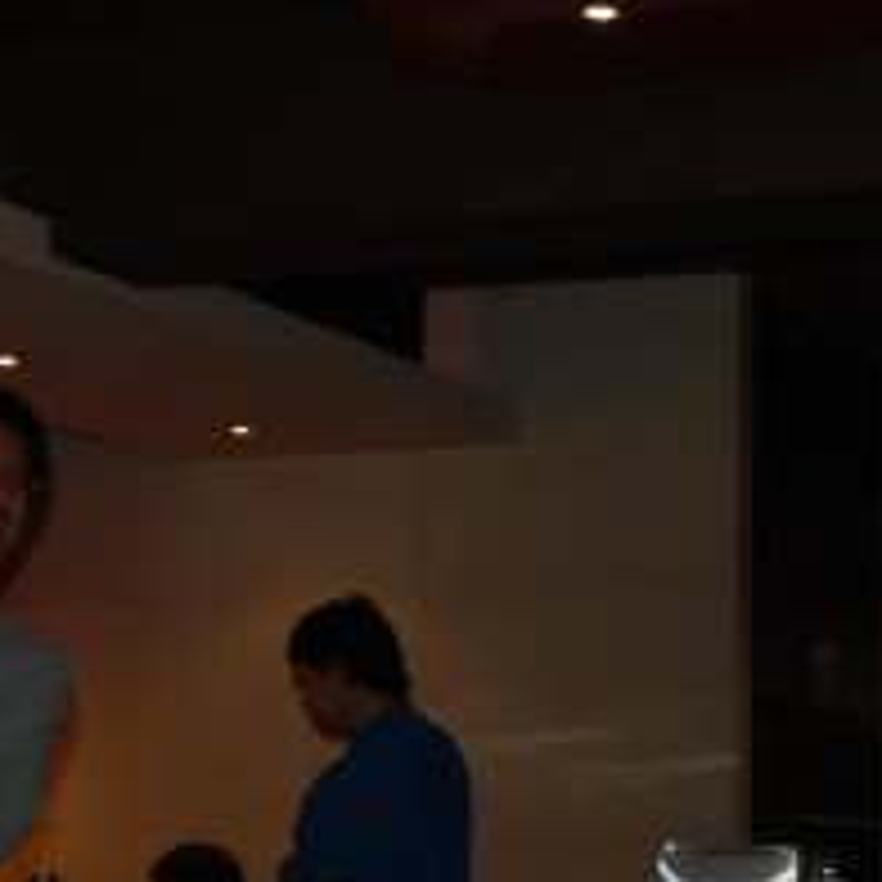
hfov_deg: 18.3
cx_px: 752
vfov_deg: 18.4
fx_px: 2710
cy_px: 583
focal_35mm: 94
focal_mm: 18
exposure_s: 1/60
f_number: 3.5
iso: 100
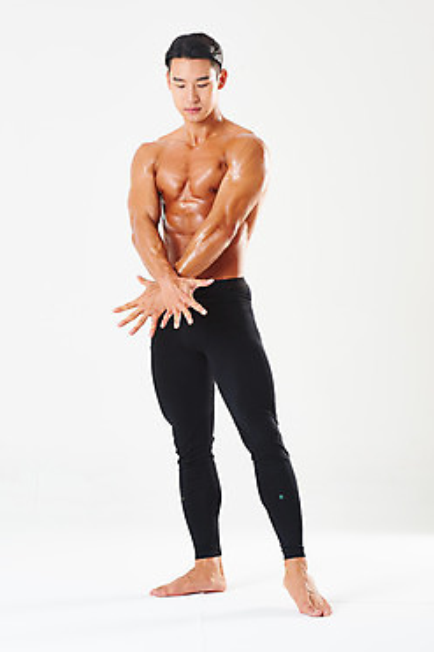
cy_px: 304
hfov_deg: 12.7
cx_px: 205
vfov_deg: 18.9
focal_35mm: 108
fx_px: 1955
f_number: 11
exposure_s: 1/125
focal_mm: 100
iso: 100
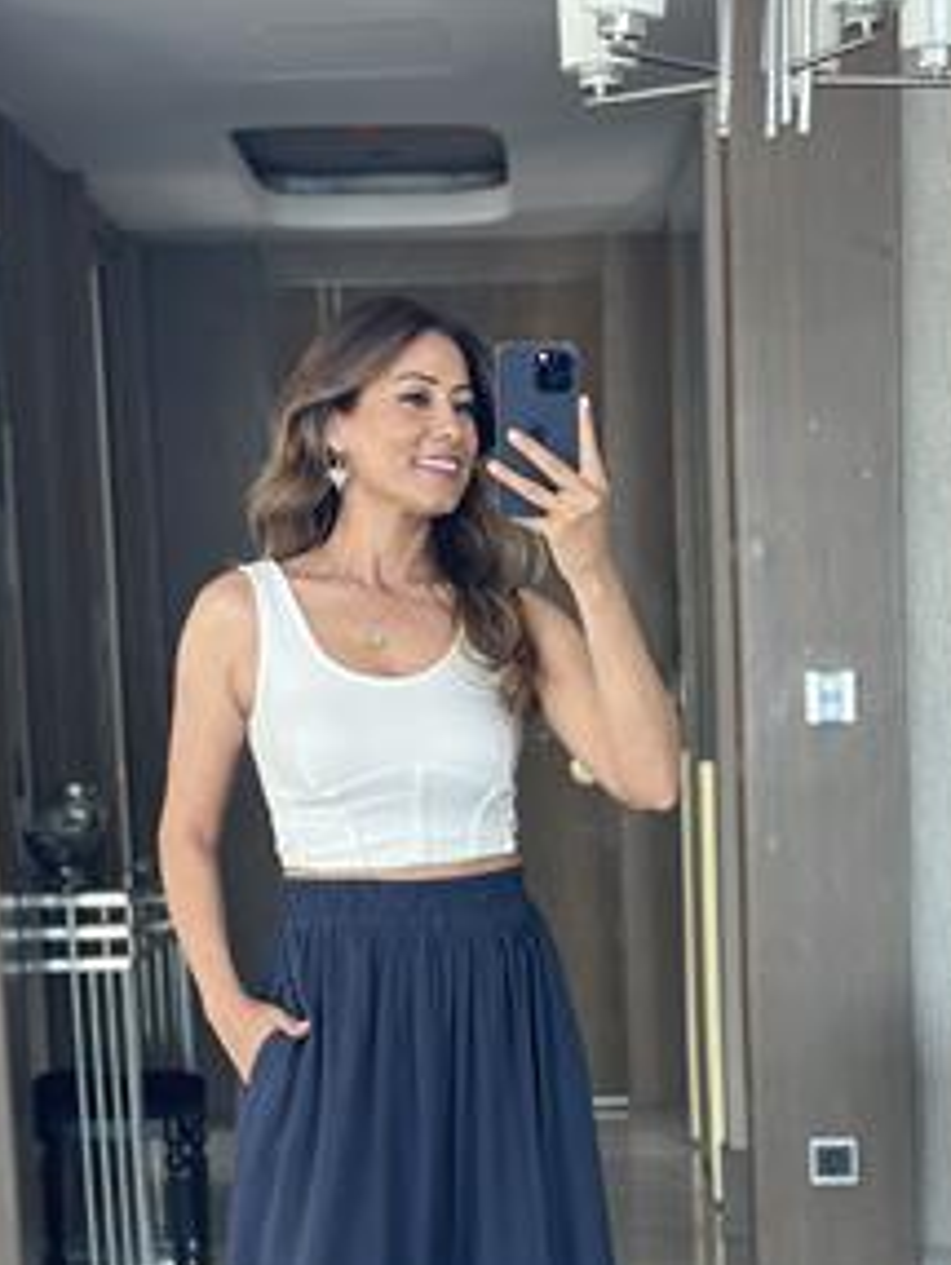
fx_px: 3109
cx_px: 442
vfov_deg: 22.5
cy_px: 1101
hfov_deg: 17.4
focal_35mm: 85
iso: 125
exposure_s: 1/83
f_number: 1.78
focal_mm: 6.86
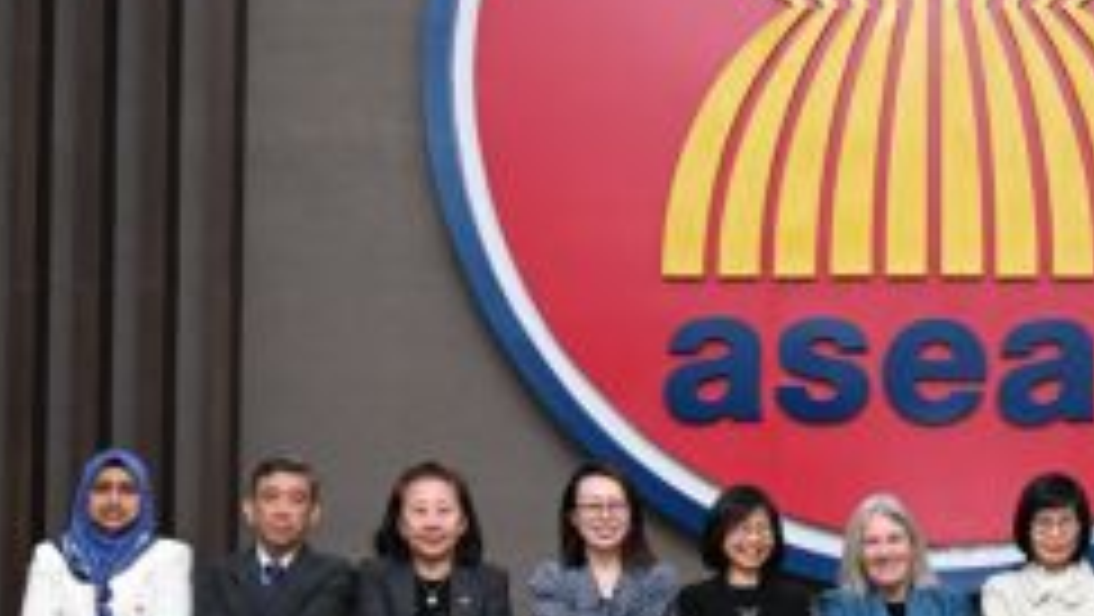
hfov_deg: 20.6
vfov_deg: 11.9
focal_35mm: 102
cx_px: 950
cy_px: 465
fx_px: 2960
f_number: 5.6
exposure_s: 1/125
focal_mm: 37
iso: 3200
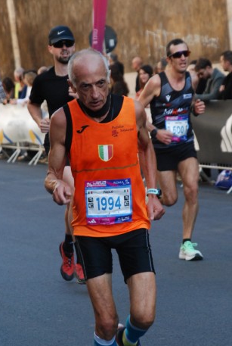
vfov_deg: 10.4
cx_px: 131
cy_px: 202
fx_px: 1894
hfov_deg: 7.0
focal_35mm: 197
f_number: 5.6
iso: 1000
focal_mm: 100
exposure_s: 1/400
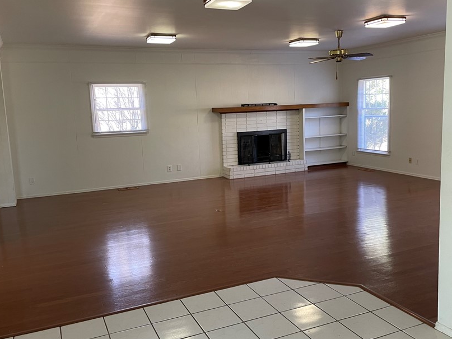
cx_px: 236
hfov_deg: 55.3
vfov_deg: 42.9
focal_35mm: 33
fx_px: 431
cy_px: 168
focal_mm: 4.2
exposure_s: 1/60
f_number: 1.6
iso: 100
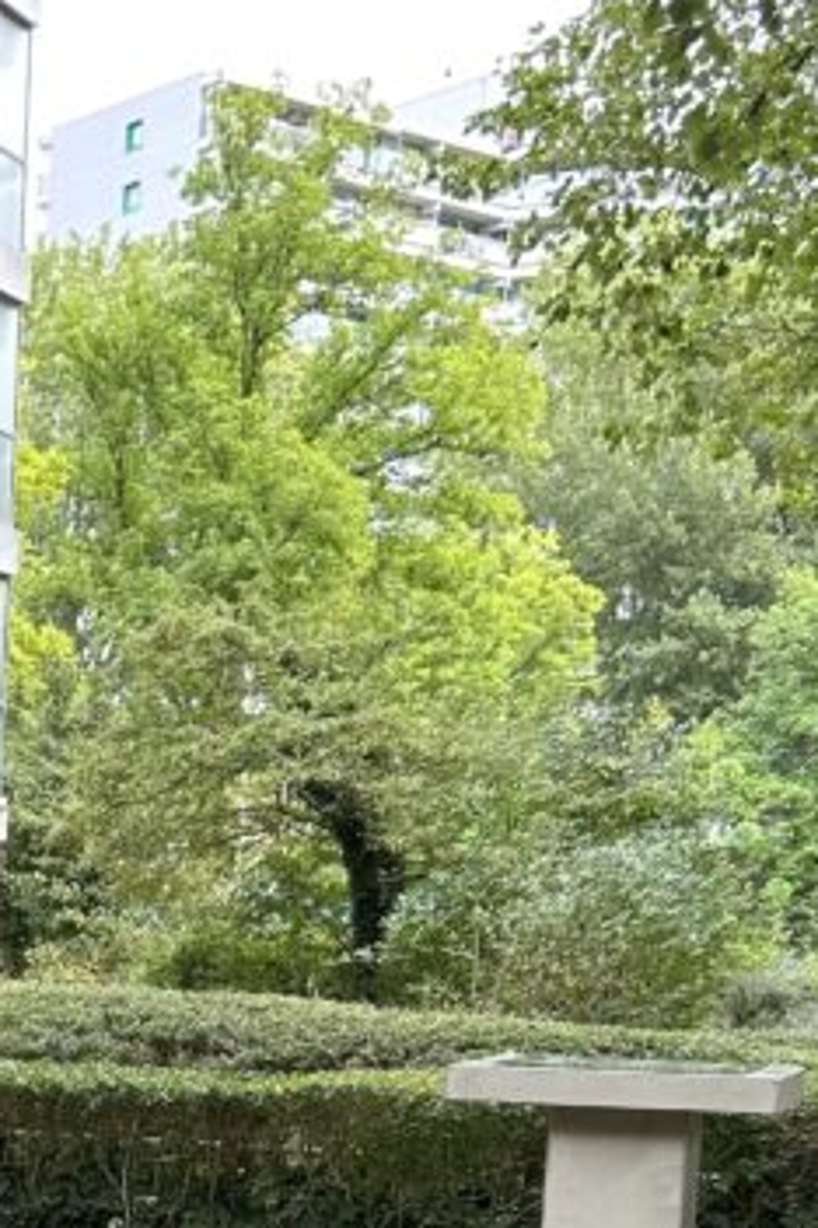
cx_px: -98
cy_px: 1336
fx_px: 2692
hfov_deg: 16.7
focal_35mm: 79
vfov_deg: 24.1
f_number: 1.5
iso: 40
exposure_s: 1/177
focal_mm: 5.7
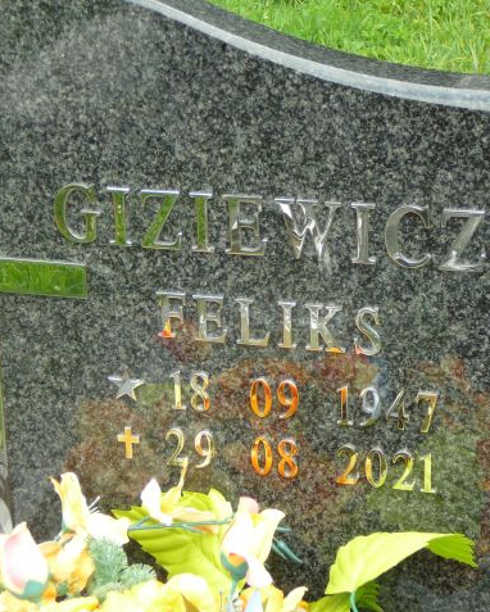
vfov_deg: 20.6
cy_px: 307
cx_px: 244
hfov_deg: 16.5
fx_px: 1685
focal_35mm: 93
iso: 80
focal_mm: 10.5
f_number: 3.7
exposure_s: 1/200
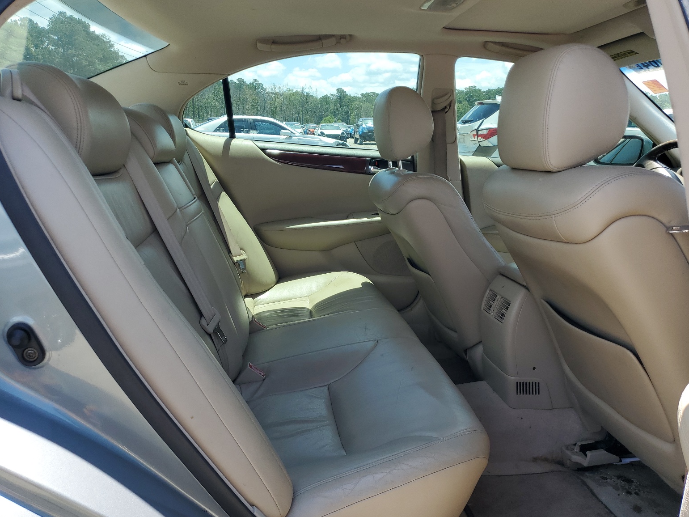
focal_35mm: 27
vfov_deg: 51.4
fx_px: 537
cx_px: 332
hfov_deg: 65.3
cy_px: 254
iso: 50
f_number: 1.5
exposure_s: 1/667
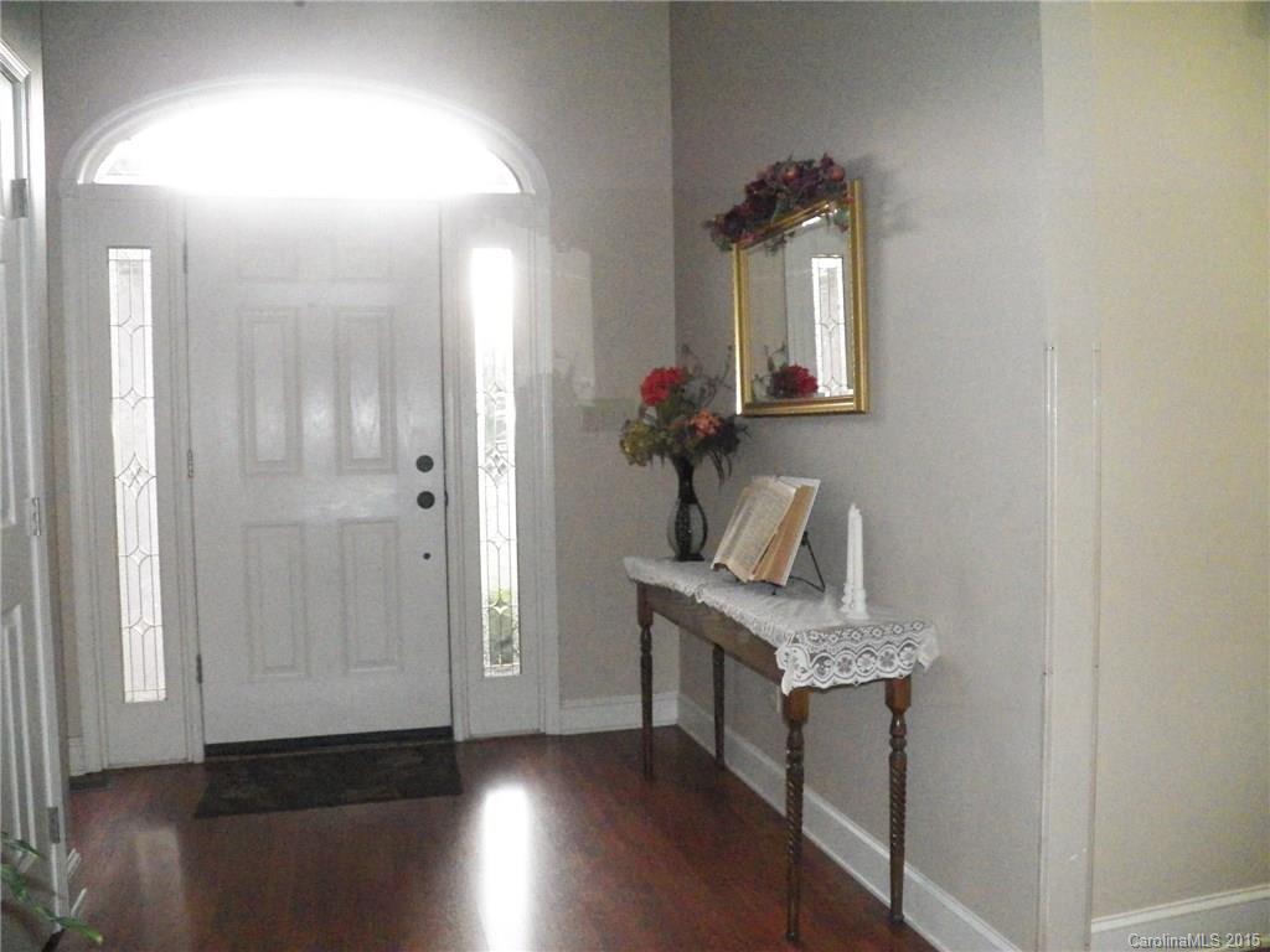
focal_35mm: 28
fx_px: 1027
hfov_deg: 63.4
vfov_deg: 49.7
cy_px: 476
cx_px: 635
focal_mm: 4.9
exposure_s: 1/125
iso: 3200
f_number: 2.8
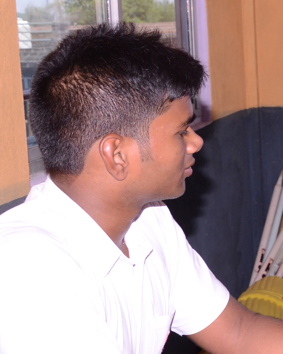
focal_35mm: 105
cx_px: 558
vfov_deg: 18.3
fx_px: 1099
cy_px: 134
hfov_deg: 12.9
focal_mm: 22
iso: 400
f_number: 7.1
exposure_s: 1/125
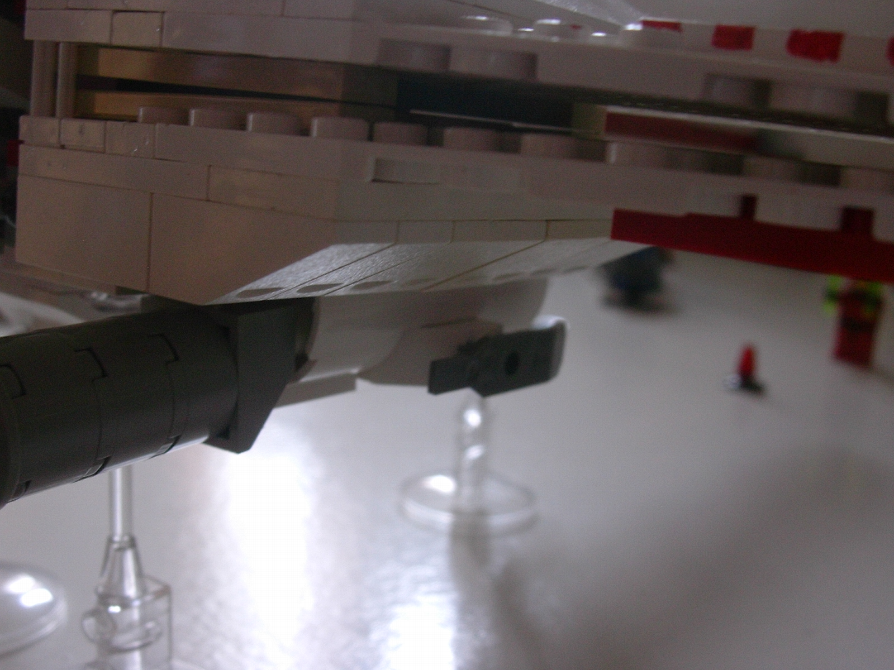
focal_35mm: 45
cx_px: 447
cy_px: 335
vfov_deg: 32.2
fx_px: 1162
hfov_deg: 42.1
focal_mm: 6.7
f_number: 2.9
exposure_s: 1/29.3
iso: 70
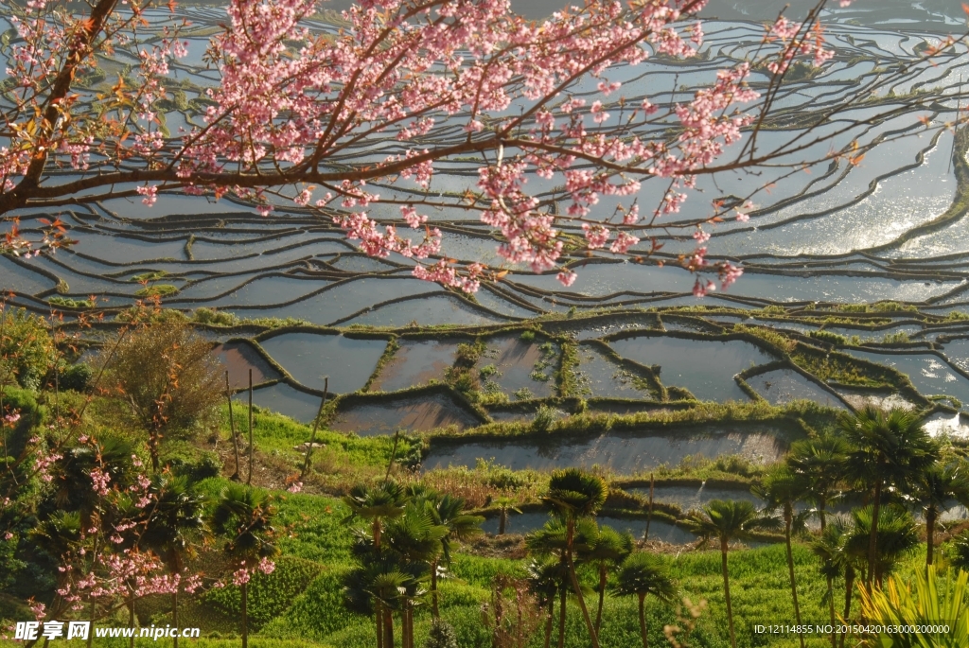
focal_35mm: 60
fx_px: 1617
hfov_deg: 33.4
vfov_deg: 22.7
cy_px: 324
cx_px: 484
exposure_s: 1/90
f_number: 10
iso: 125
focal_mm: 40
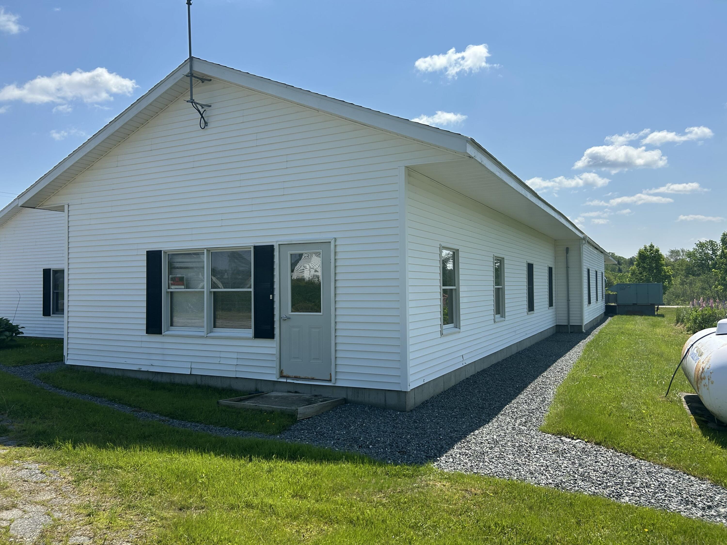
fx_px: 546
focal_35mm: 26
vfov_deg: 53.1
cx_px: 364
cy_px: 272
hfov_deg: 67.3
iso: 50
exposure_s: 1/5587
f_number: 1.5
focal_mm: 5.7
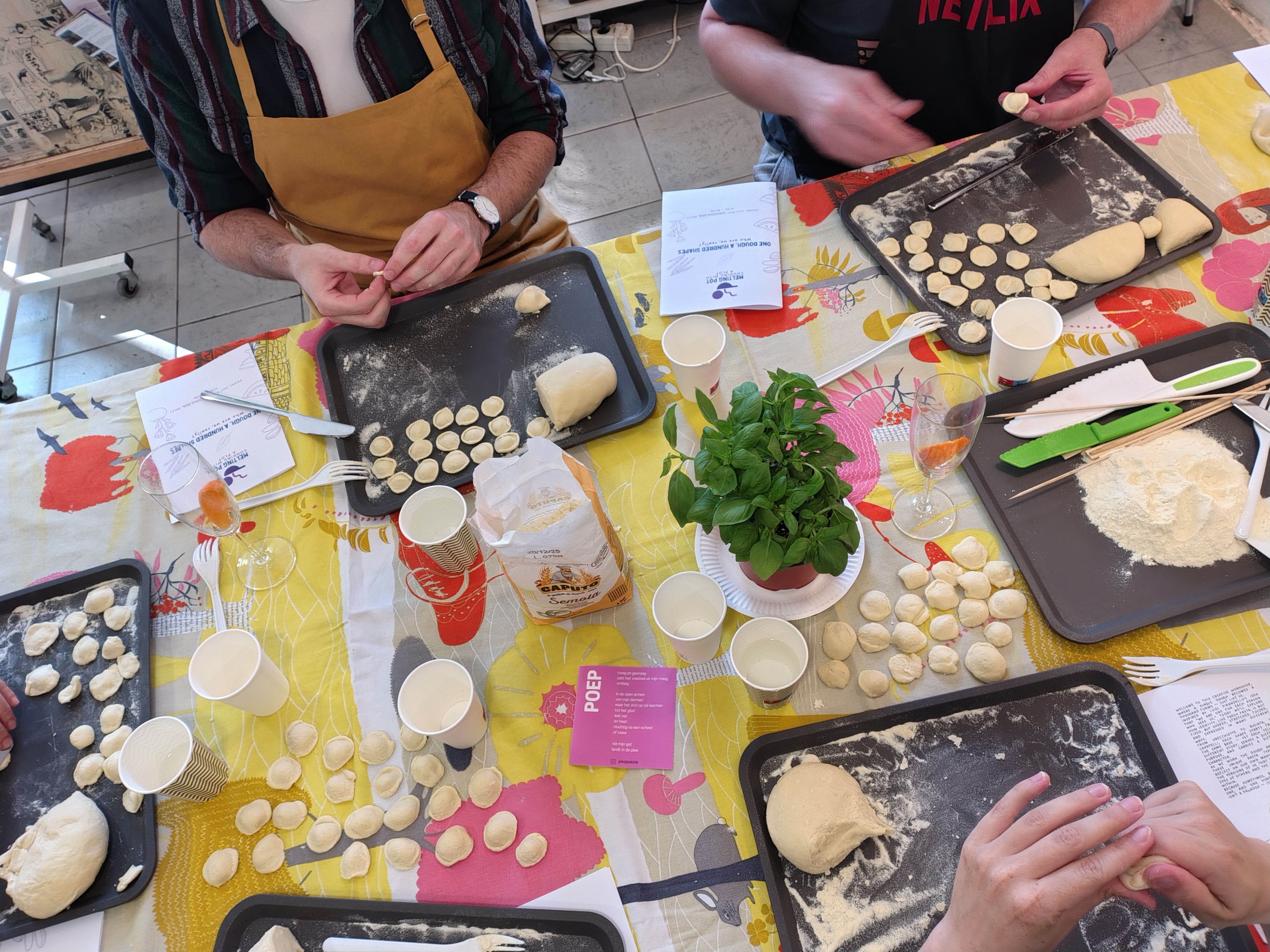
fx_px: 917
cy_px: 476
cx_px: 635
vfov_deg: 54.9
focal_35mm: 25
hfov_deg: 69.4
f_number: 1.7
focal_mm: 4.71
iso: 730
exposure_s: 1/50.1
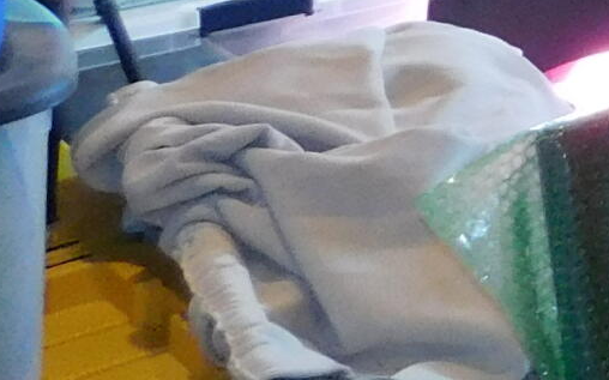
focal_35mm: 144
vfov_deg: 8.2
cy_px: -602
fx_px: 2389
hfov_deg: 10.6
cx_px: 1762
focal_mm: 4
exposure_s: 1/30
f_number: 3
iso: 200
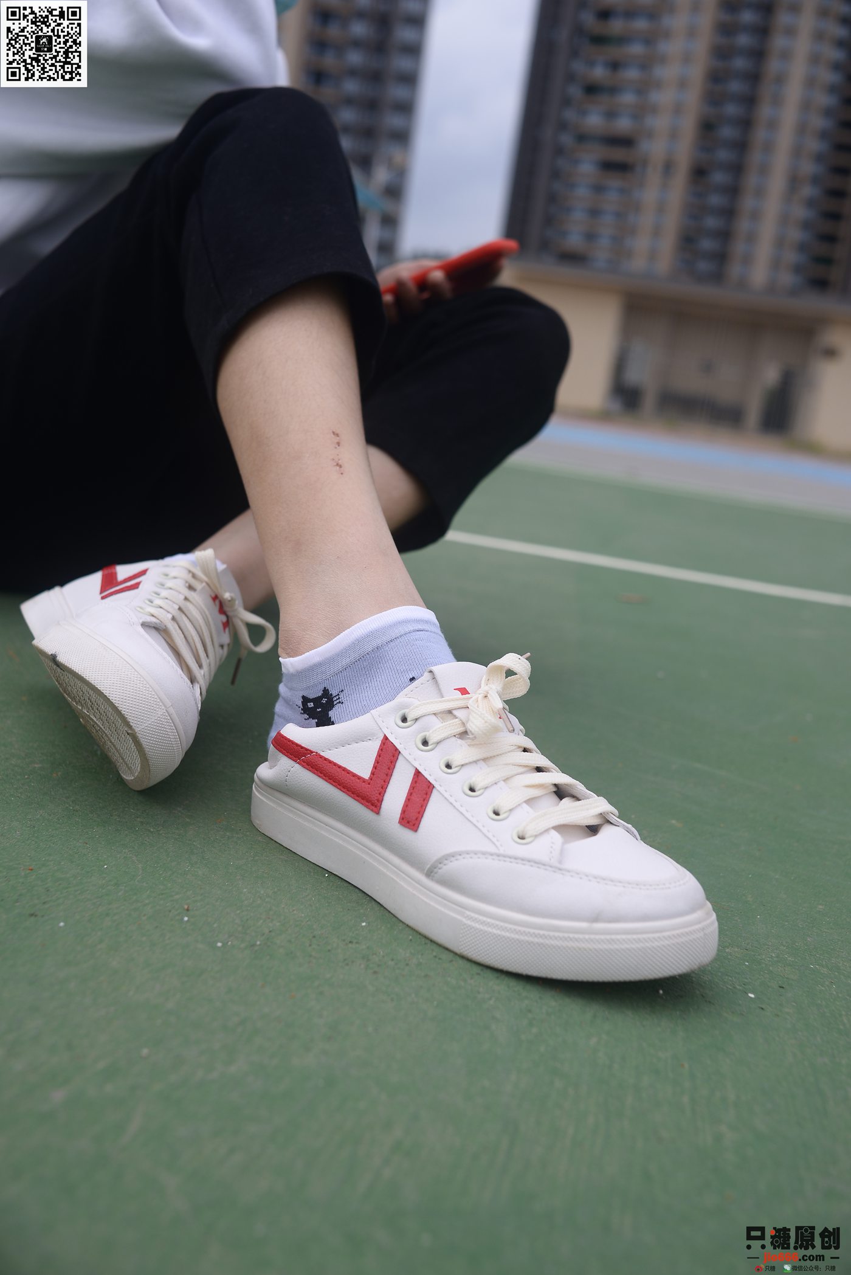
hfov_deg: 37.9
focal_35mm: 35
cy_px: 638
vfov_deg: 54.4
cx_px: 426
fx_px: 1240
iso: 125
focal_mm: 35
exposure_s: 1/640
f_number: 5.6
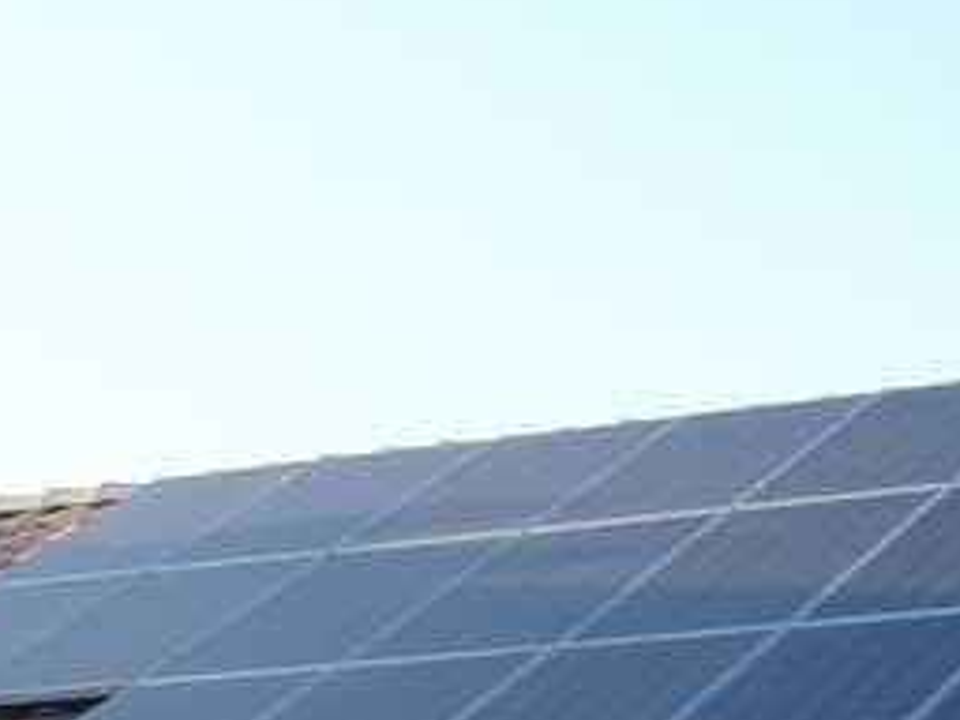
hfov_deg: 13.5
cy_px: 765
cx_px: 351
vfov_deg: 10.1
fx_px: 4049
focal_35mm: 146
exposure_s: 1/80
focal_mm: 5
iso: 64
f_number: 5
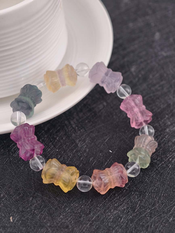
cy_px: 116
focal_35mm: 85
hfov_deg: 17.4
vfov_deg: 23.0
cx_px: 88
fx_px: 572
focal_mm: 22.48
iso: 125
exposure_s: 1/160
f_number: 2.67
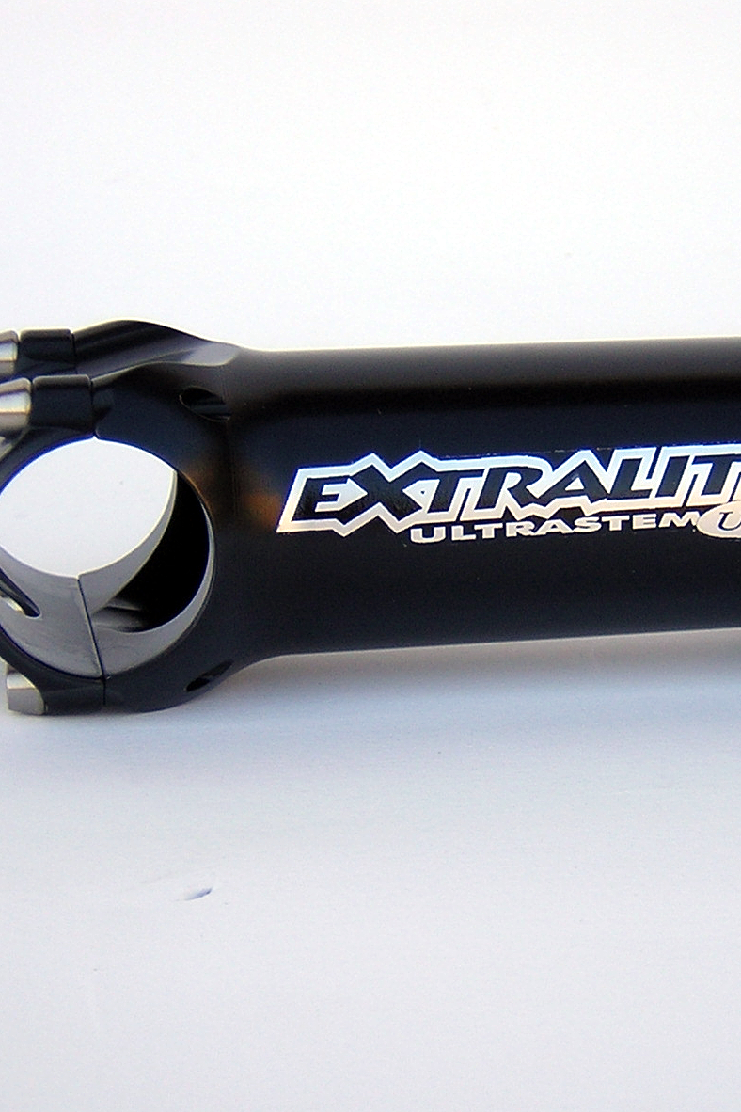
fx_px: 2346
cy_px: 551
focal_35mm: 76
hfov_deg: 17.9
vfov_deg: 26.7
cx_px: 506
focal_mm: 7.1
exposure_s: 1/220
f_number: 3.2
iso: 100
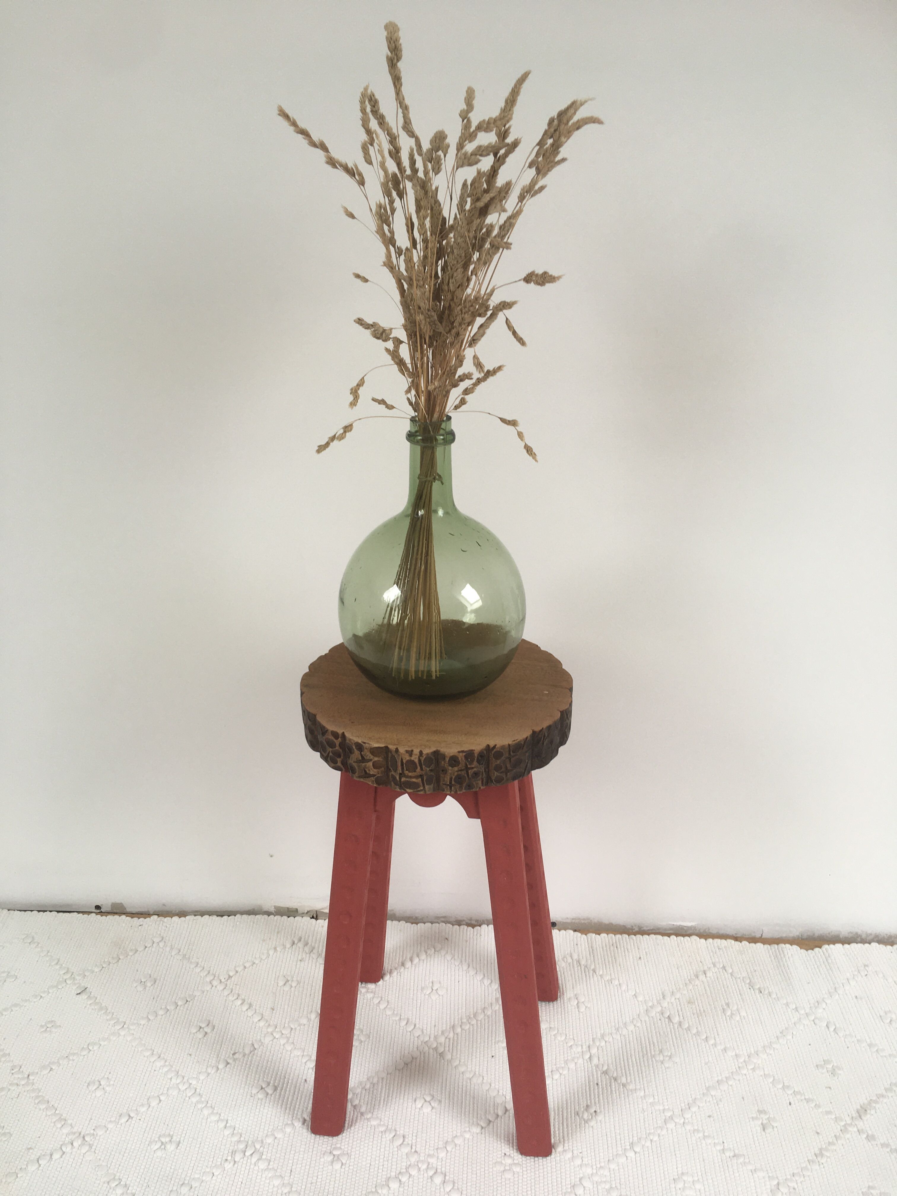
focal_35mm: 29
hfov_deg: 48.2
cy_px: 598
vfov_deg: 61.7
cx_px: 448
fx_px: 1002
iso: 32
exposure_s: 1/50
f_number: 2.2
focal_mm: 4.15
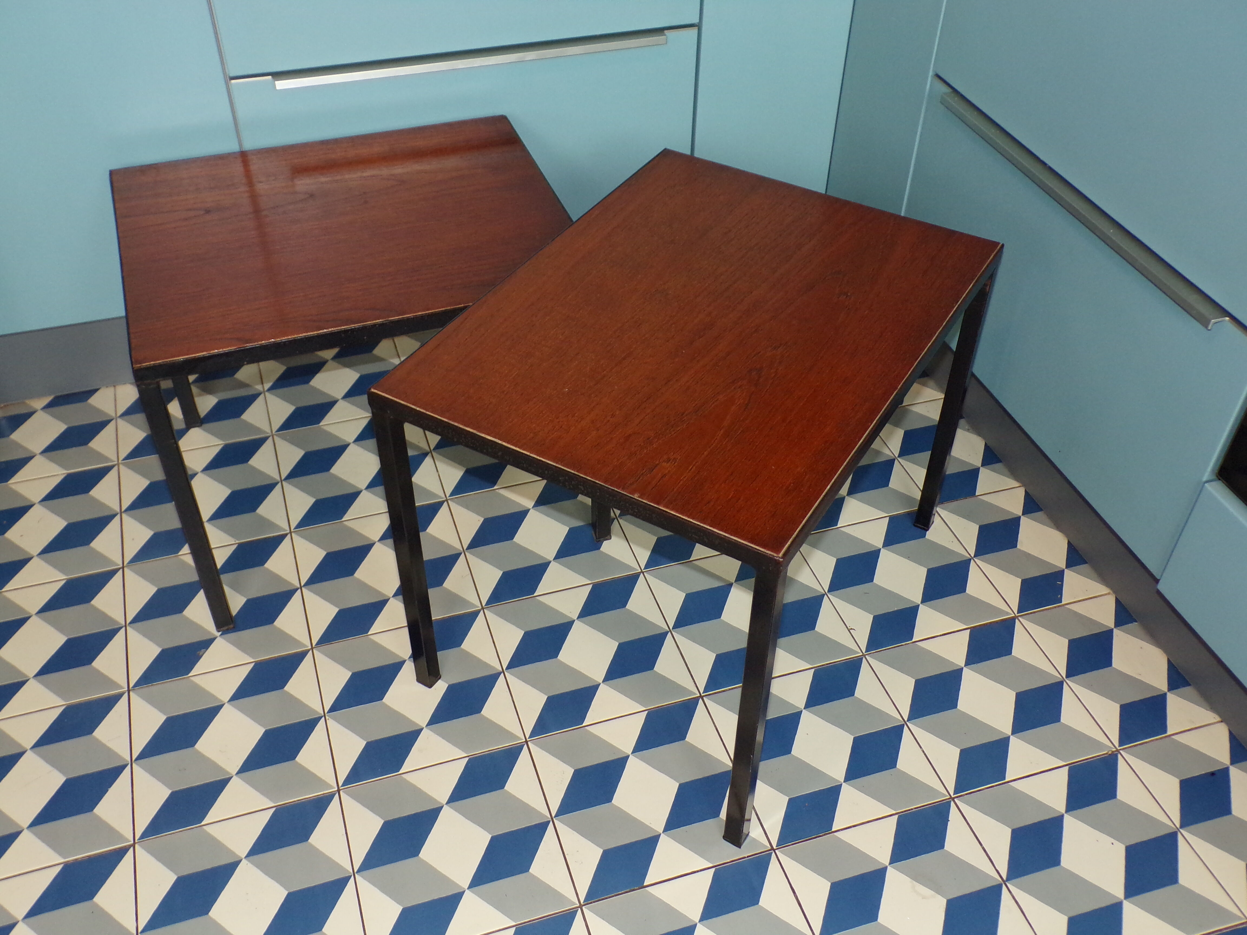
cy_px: 468
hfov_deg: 56.8
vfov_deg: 44.2
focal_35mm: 32
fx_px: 1153
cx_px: 624
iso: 200
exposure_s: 1/34
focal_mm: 5.8
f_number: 3.2
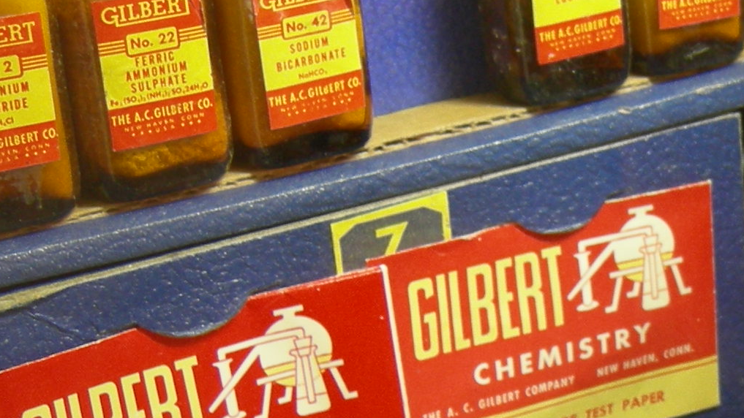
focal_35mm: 100
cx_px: 852
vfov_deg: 12.1
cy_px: 341
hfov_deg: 20.2
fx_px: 1973
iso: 139
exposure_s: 1/3.9
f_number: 2.7
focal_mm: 7.5
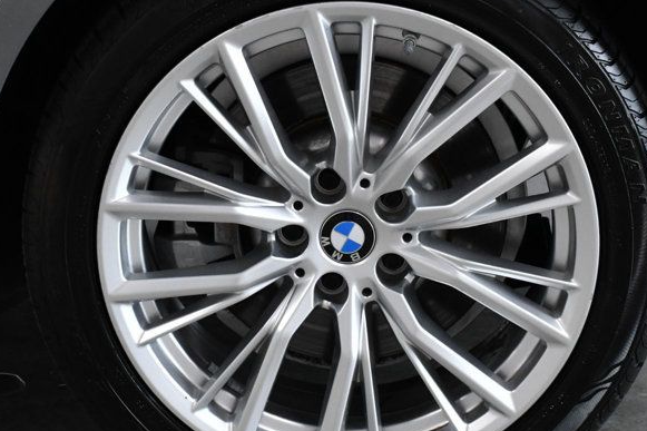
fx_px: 2282
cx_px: 333
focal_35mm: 127
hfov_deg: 16.1
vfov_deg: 10.8
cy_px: 210
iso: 2500
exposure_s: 1/400
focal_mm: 48
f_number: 10
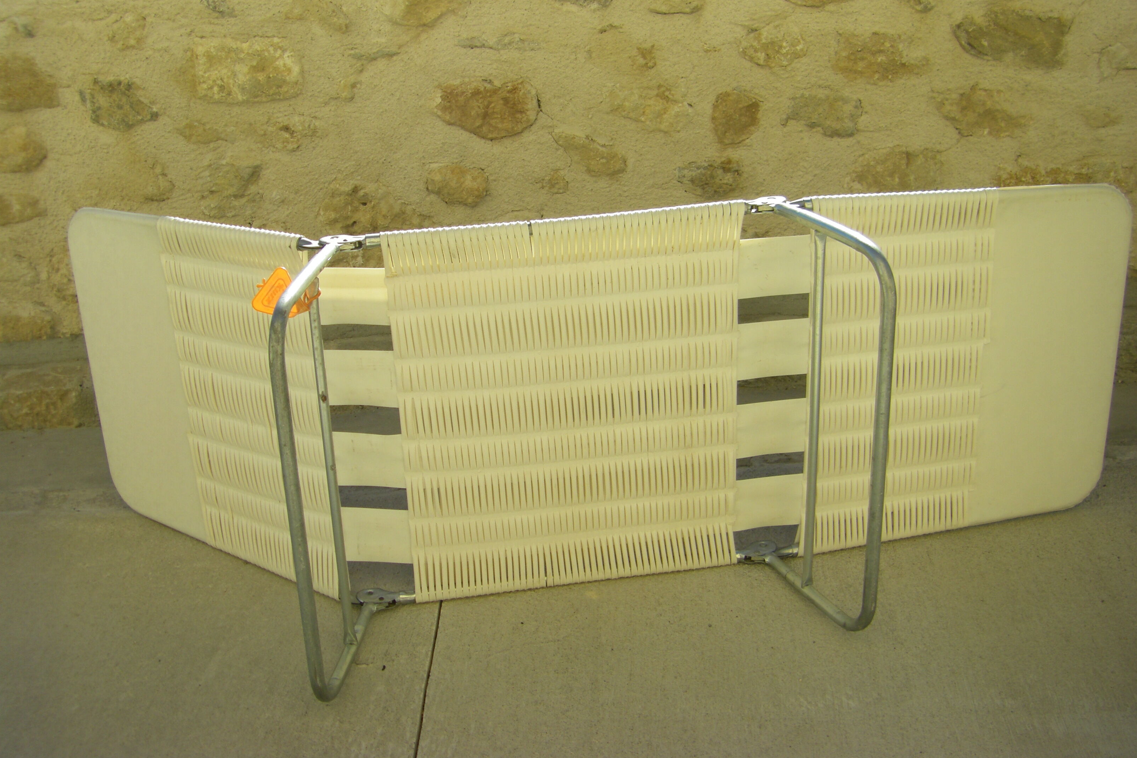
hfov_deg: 48.5
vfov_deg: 33.4
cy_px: 345
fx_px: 1263
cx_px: 565
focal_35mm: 40
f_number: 7
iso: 64
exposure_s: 1/160
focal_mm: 6.3
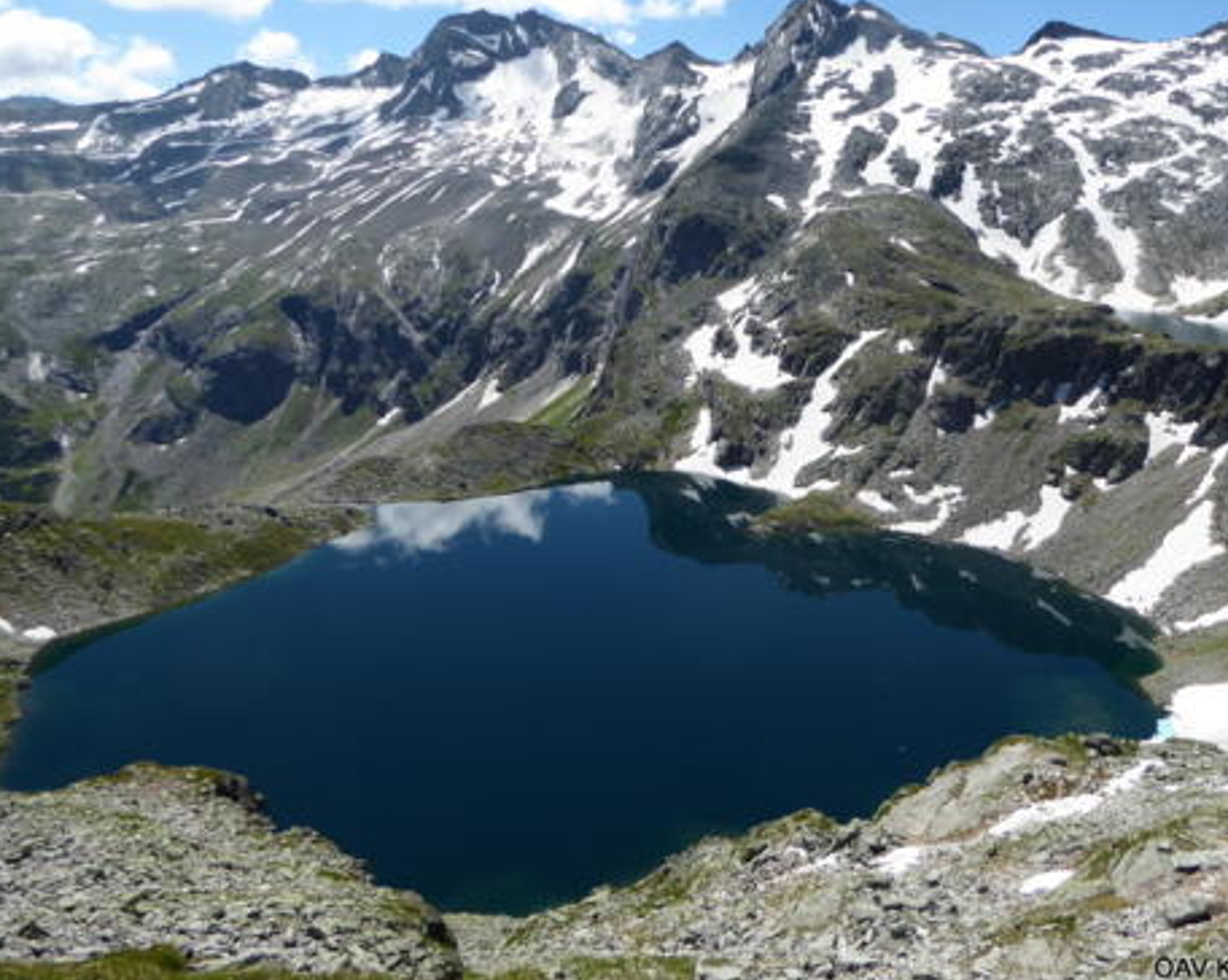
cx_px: 700
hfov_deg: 58.6
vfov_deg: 48.4
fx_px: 1089
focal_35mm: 30
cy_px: 447
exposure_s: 1/1000
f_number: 3.3
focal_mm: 4.3
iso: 80
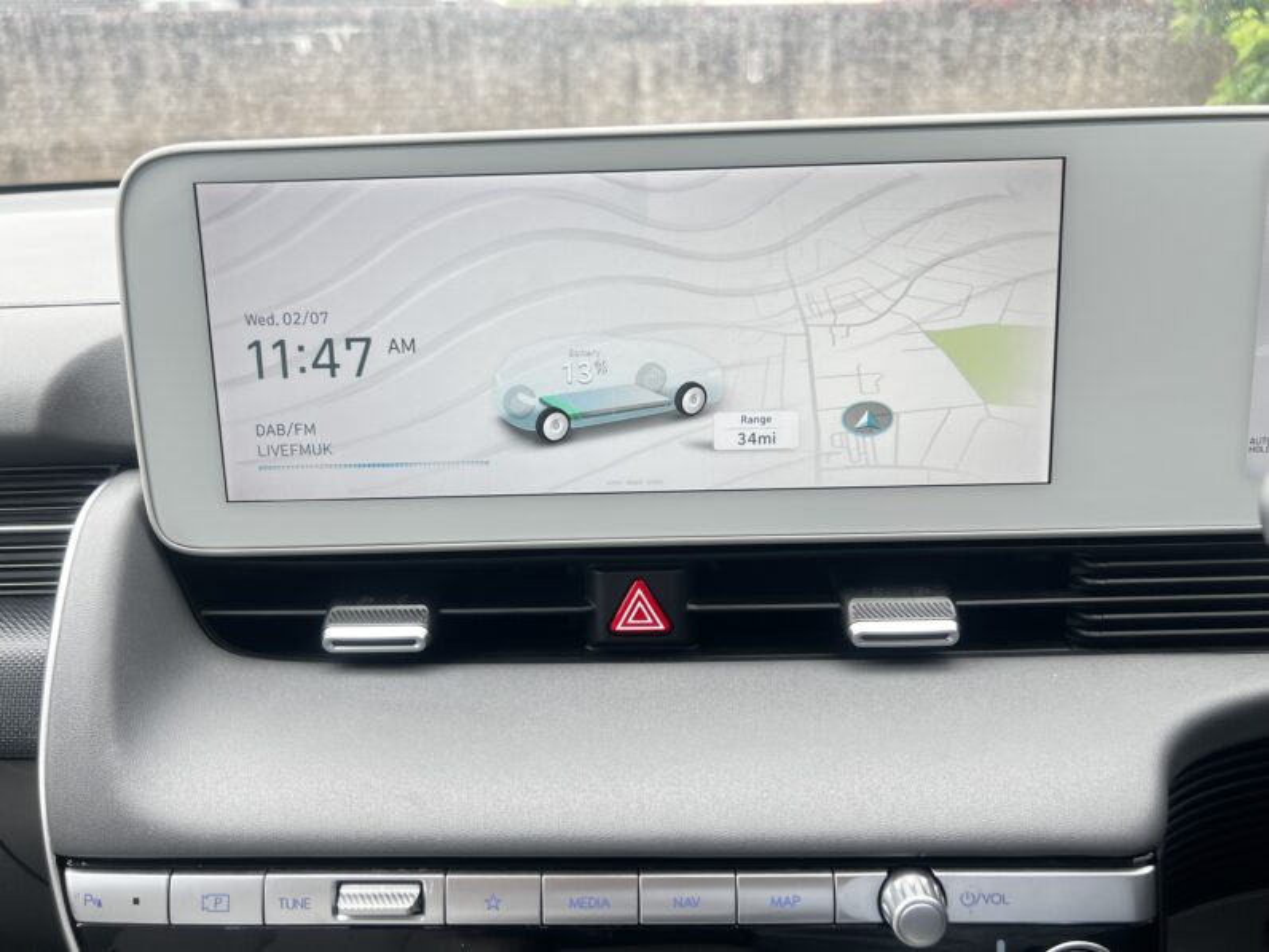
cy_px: 476
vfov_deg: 53.1
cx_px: 634
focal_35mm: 26
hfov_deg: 67.3
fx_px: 953
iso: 40
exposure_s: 1/149
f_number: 1.5
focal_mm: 5.7
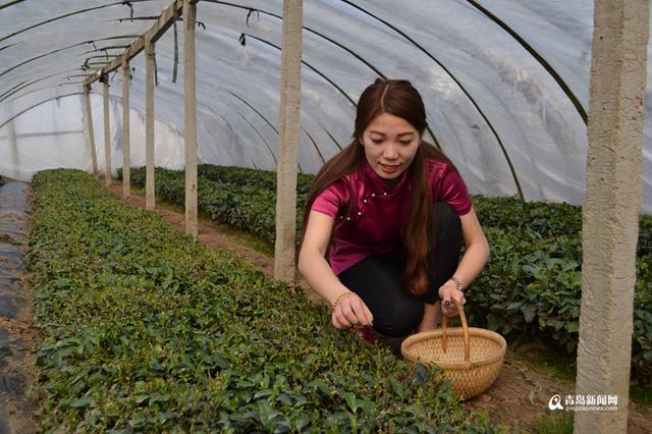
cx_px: 326
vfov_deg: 36.8
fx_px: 652
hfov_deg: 53.2
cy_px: 217
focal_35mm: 36
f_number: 5
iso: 400
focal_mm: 24
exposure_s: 1/1250
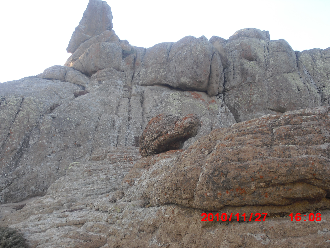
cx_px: 165
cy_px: 124
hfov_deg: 36.2
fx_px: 505
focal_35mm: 53
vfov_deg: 27.5
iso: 100
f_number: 3.8
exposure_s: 1/60
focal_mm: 9.4
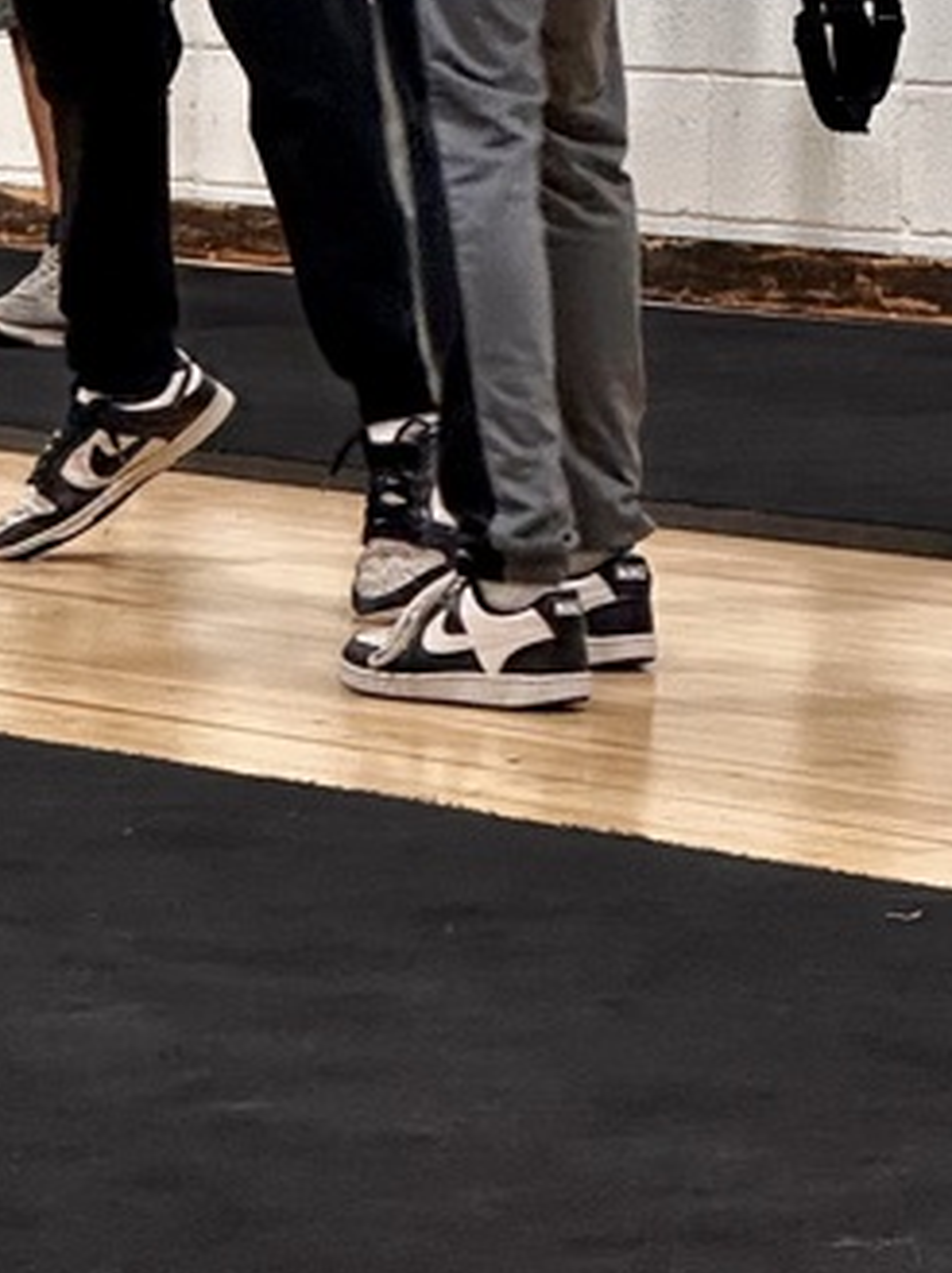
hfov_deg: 6.2
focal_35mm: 240
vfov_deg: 8.2
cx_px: 283
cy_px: -368
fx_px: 8818
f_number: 2.8
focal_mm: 9
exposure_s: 1/60
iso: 250
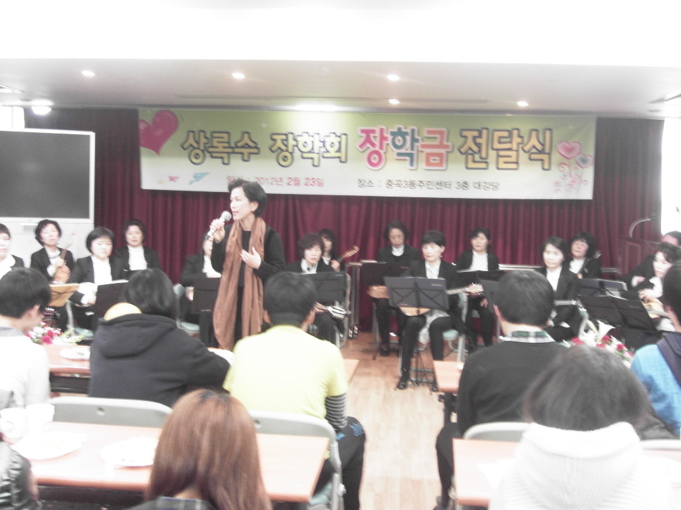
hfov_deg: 52.6
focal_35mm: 35
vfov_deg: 40.7
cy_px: 255
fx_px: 689
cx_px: 340
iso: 200
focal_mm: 7.5
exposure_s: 1/8
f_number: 3.3
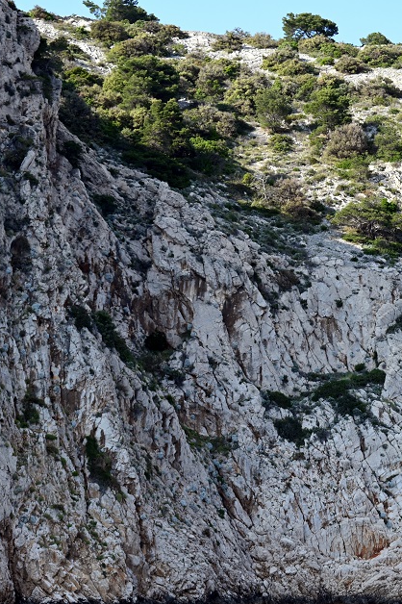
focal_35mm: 106
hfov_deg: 12.9
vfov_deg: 19.3
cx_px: 289
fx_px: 1777
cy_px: 301
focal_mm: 70
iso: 200
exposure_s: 1/500
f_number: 5.6
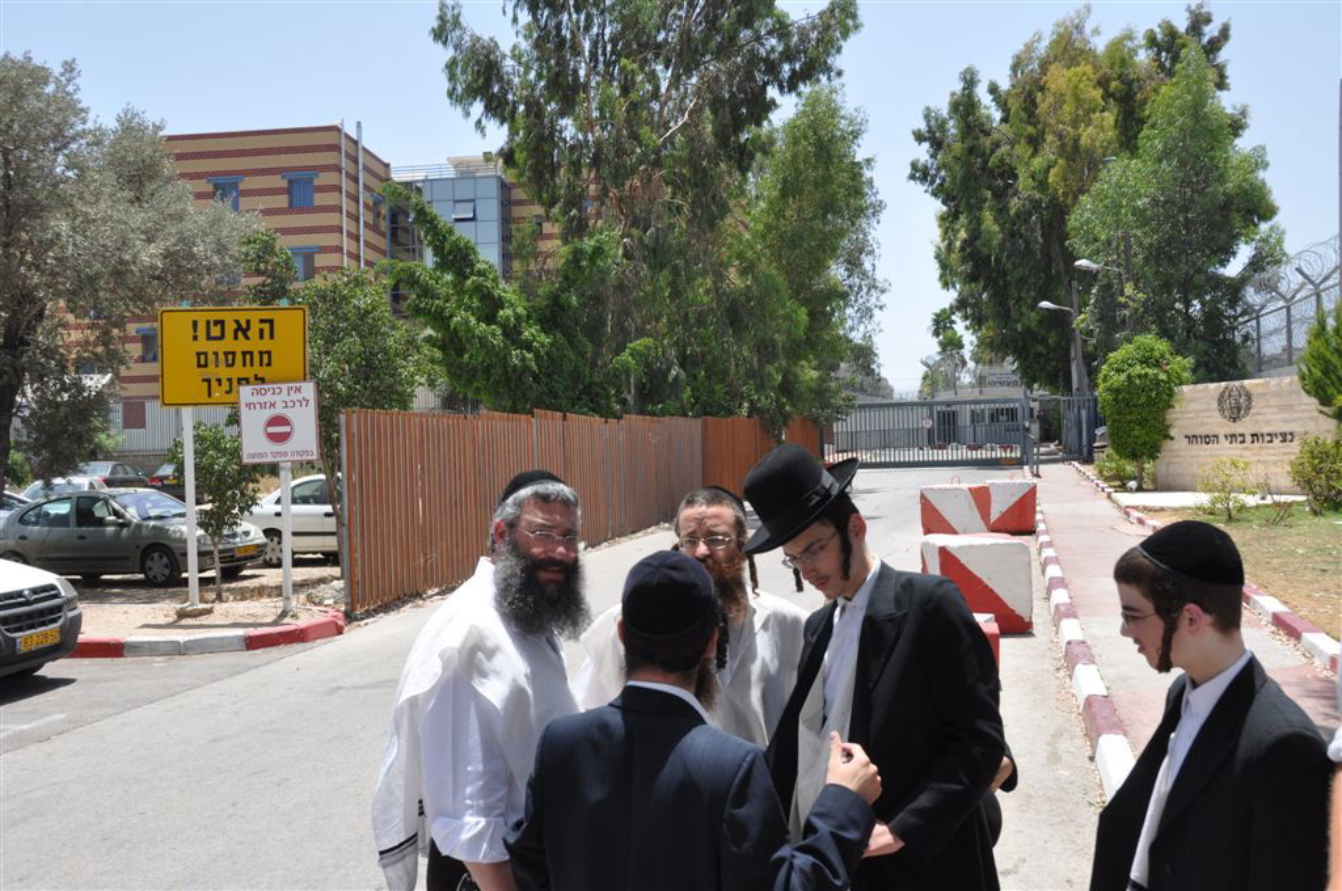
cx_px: 671
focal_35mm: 33
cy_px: 446
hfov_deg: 57.3
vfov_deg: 39.9
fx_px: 1229
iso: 200
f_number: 9
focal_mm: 22
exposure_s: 1/320
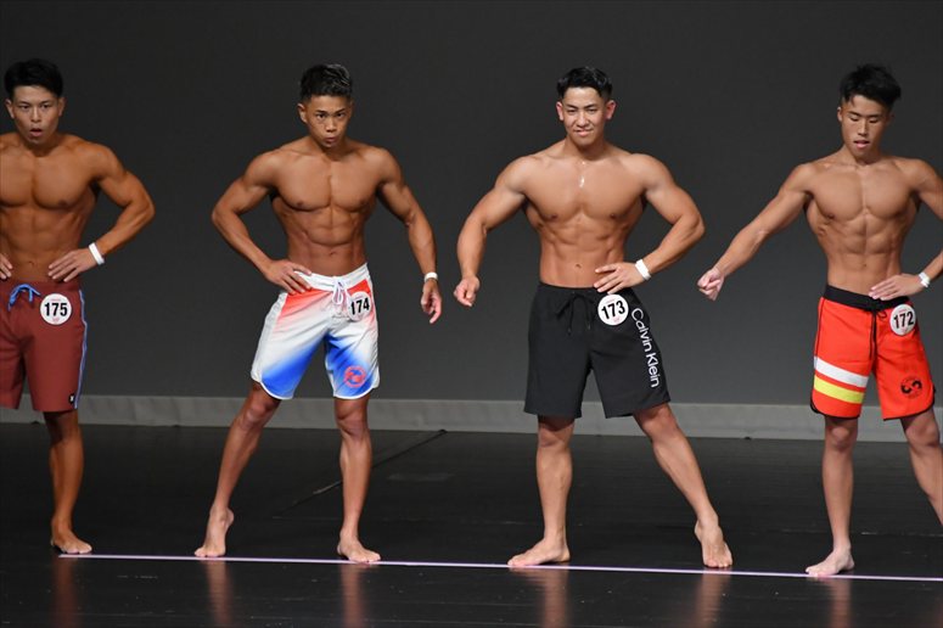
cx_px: 472
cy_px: 314
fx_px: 9818
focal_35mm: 375
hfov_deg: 5.5
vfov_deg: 3.7
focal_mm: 250
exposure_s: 1/400
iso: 4000
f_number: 5.6
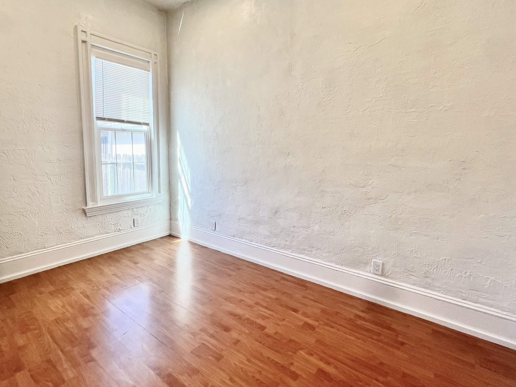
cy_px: 180
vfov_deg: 74.6
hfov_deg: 90.2
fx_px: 253
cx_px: 214
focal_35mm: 17
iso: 40
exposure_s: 1/120
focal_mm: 1.57
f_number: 1.8
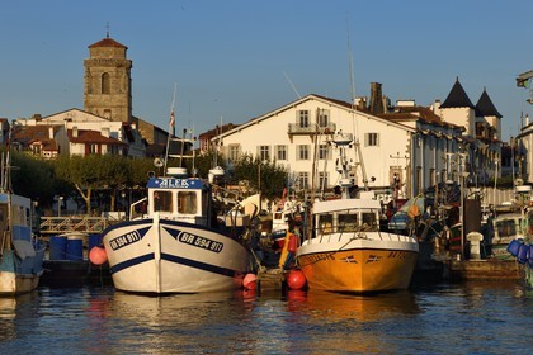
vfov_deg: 12.5
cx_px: 266
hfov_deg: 18.6
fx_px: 1628
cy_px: 178
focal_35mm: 110
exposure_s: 1/250
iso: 200
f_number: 13
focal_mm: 110
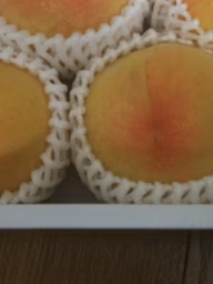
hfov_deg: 21.9
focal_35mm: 67
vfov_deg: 28.4
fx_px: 549
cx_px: 72
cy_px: 58
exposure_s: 1/15
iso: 200
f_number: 2.4
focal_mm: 3.3
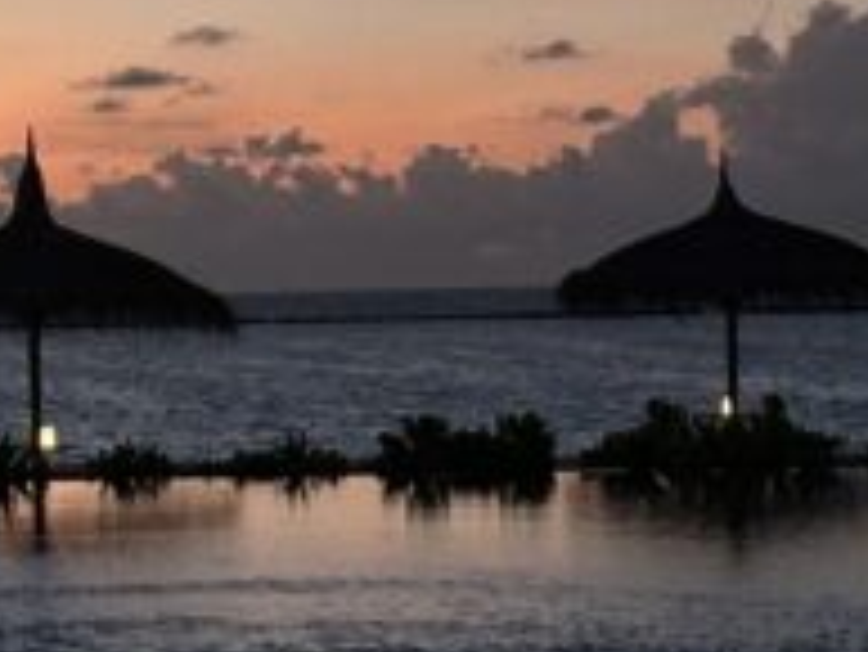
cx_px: -220
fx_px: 4617
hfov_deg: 10.5
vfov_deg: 8.1
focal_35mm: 184
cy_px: 97
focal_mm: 6.86
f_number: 1.78
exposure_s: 1/25
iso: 500
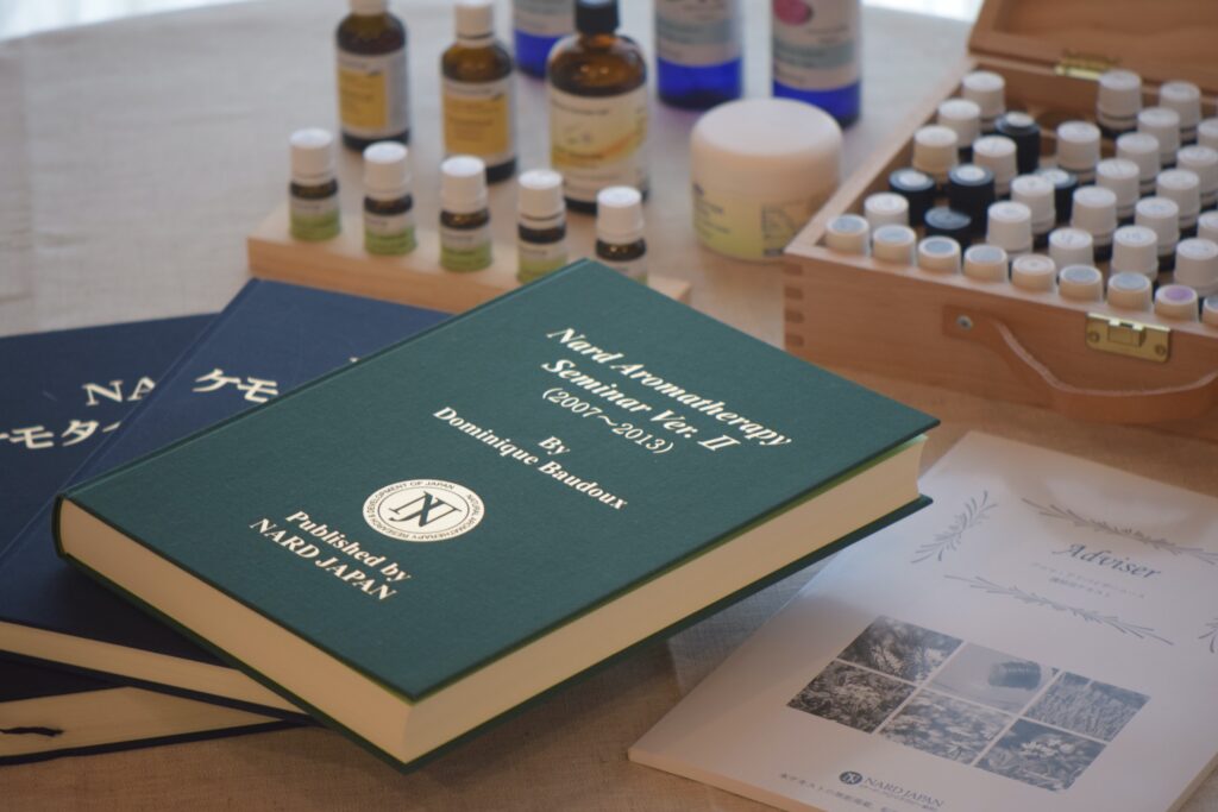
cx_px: 609
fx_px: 4314
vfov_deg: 10.8
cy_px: 406
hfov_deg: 16.1
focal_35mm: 128
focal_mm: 85
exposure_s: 1/125
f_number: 3.8
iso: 800
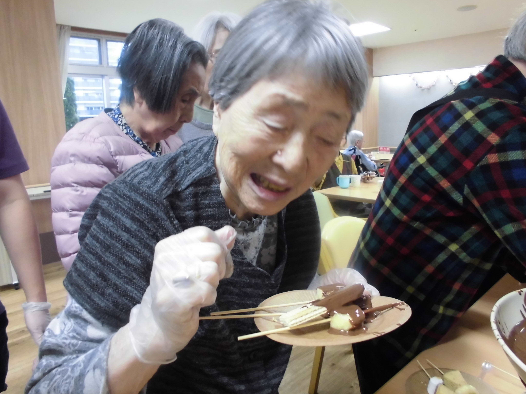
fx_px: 395
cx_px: 263
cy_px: 197
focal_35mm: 26
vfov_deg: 53.1
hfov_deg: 67.3
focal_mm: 4.6
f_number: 3.5
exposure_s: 1/40
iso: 400
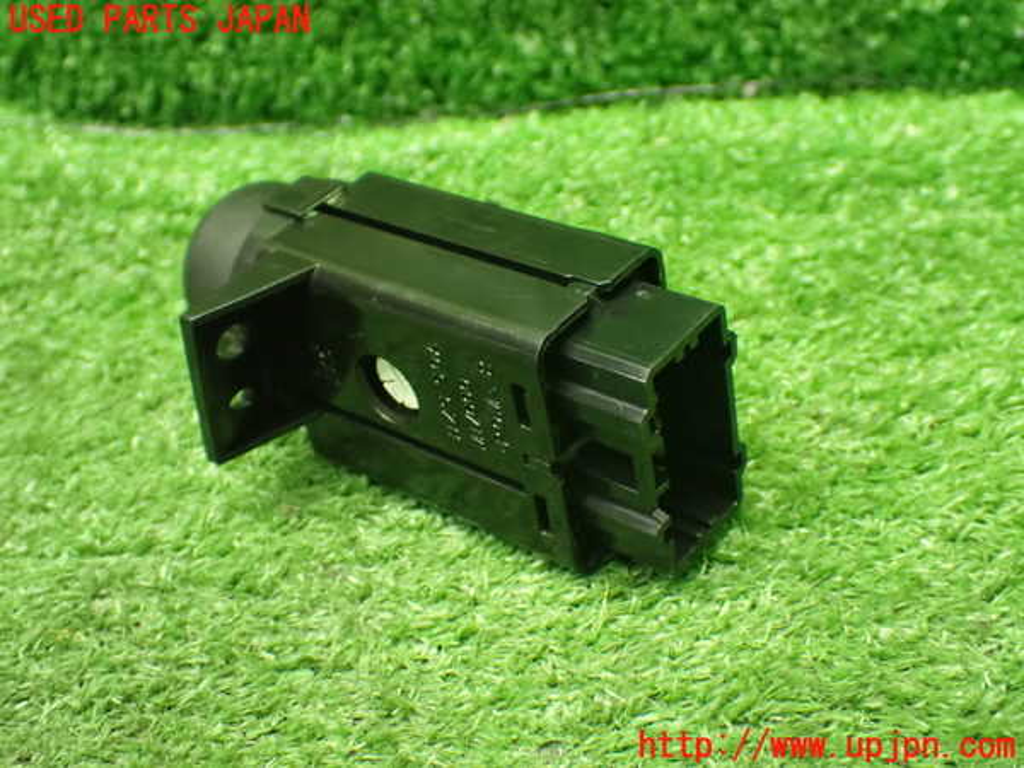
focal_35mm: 47
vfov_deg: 30.9
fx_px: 1390
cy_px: 384
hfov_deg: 40.4
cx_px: 512
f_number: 3.1
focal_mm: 8.4
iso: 1250
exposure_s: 1/50
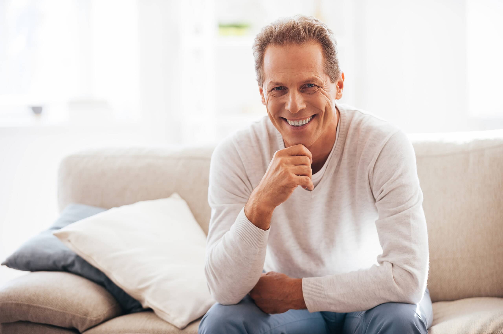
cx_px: 252
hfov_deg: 20.0
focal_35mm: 102
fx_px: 1424
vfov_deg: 13.4
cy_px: 167
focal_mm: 102
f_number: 3.5
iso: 250
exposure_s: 1/125
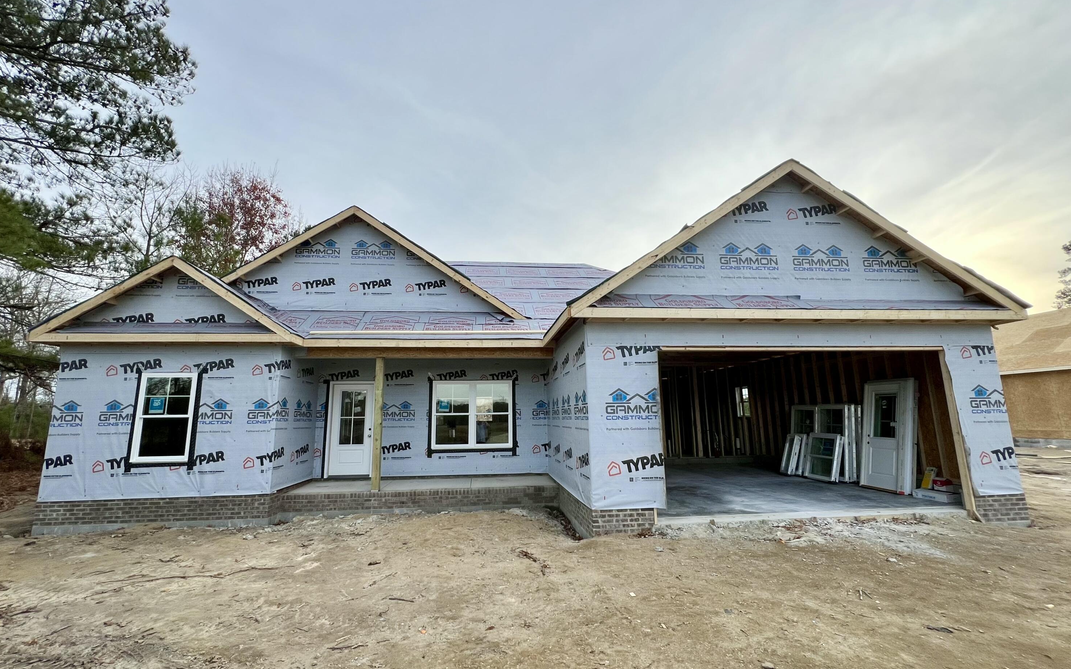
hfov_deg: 105.3
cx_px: 530
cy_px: 334
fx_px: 409
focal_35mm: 14
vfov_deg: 78.6
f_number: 1.8
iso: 32
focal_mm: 1.57
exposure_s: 1/459
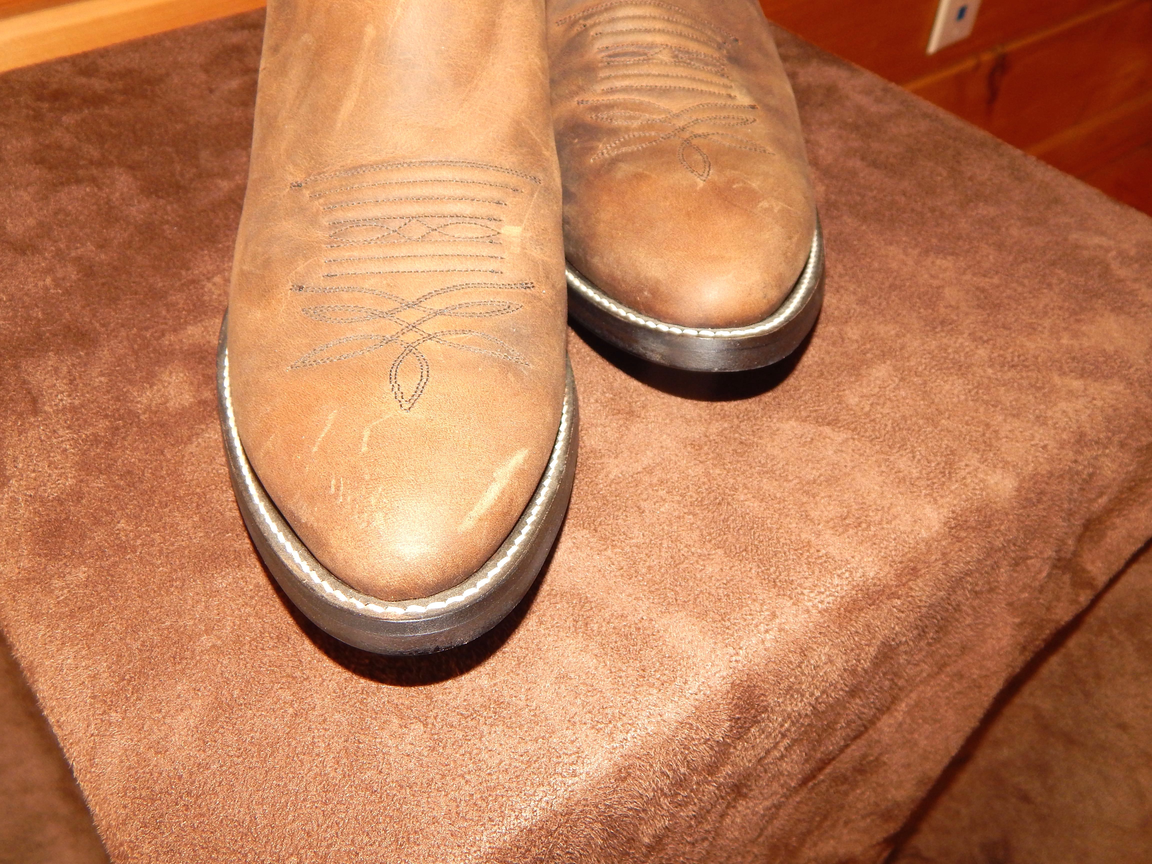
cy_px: 432
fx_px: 1032
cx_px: 576
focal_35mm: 31
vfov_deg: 45.4
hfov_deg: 58.4
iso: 200
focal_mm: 5.6
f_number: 6.5
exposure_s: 1/30
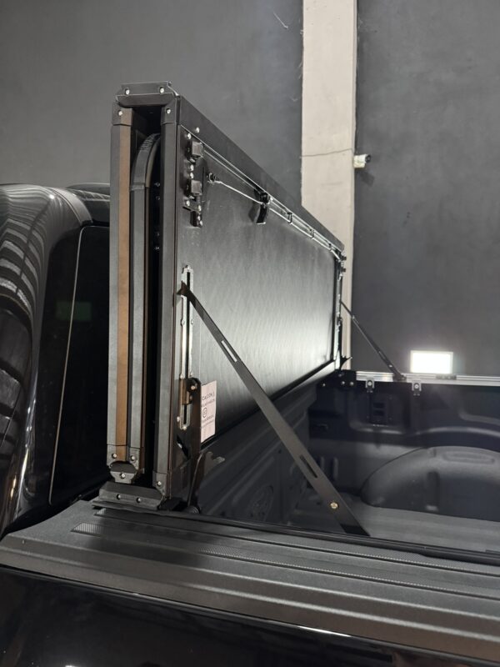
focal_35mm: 24
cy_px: 334
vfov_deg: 71.6
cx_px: 250
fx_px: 462
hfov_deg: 56.8
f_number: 1.78
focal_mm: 6.76
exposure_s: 1/33
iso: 640
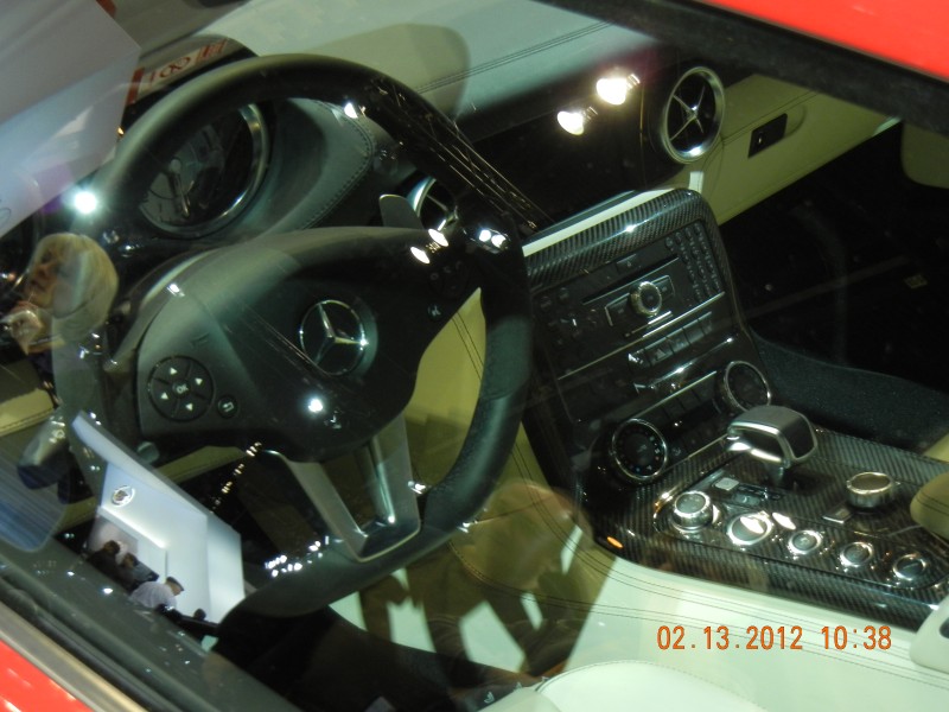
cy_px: 356
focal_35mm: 68
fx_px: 1864
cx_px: 474
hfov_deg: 28.6
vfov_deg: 21.6
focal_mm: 12.2
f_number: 4.1
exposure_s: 1/17.7
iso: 400
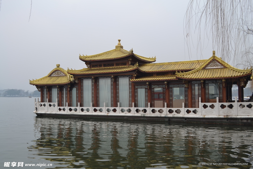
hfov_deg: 53.1
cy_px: 84
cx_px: 126
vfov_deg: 36.9
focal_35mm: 36
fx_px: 253
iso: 100
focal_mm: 24
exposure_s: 1/125
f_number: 5.6
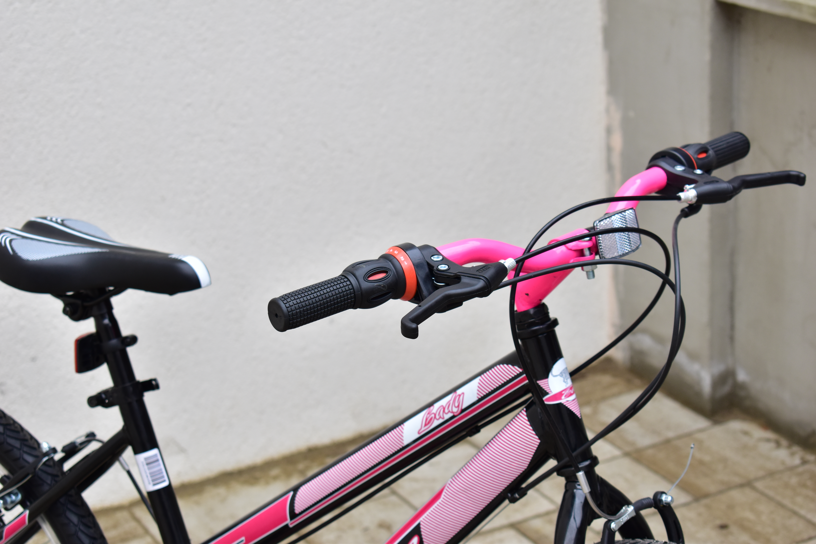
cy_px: 272
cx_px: 408
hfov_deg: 24.6
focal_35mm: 82
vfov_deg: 16.6
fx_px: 1870
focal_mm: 55
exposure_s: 1/160
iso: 400
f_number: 5.6
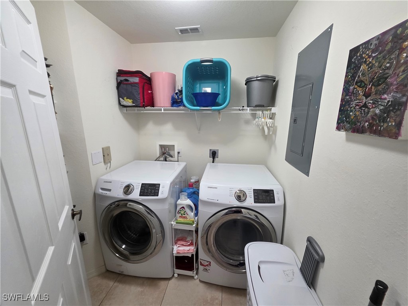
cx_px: 204
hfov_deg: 106.2
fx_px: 153
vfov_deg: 89.9
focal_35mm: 13
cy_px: 153
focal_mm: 2.2
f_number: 1.9
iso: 250
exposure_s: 1/120
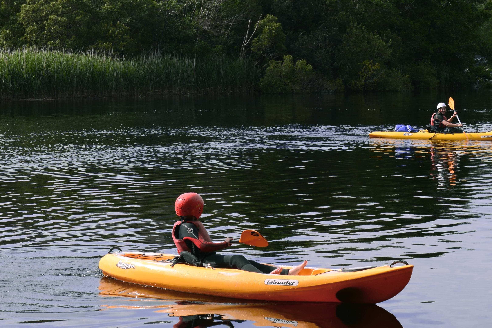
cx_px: 253
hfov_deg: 19.4
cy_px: 45
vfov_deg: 13.0
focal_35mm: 105
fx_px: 1435
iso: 250
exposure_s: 1/400
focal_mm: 46
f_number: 9
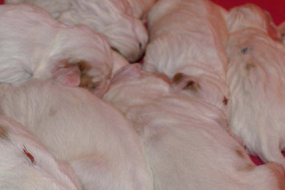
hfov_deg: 21.5
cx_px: 134
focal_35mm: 95
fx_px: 752
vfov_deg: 14.4
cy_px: 115
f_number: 5.6
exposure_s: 1/60
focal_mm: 28
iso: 400
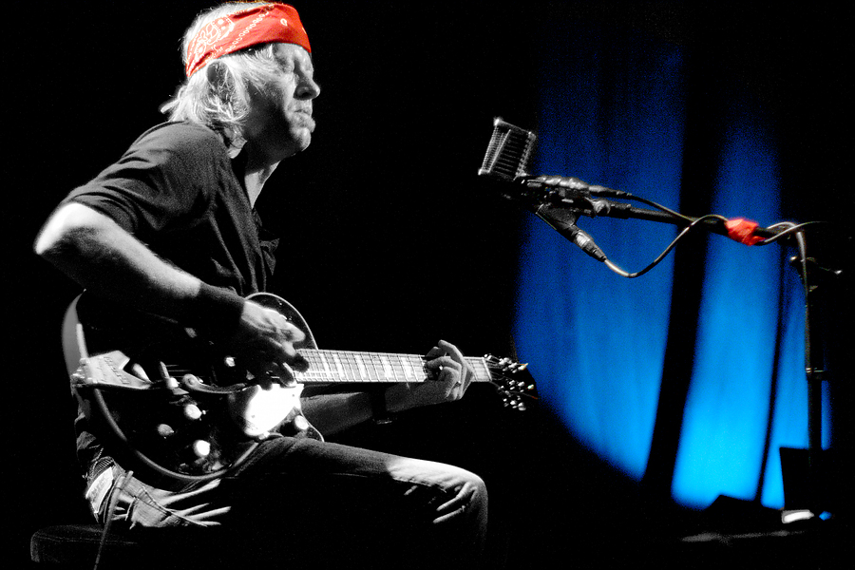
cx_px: 428
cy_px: 285
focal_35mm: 75
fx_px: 1781
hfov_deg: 27.0
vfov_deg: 18.2
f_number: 1.4
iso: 1600
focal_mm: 50
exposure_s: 1/50
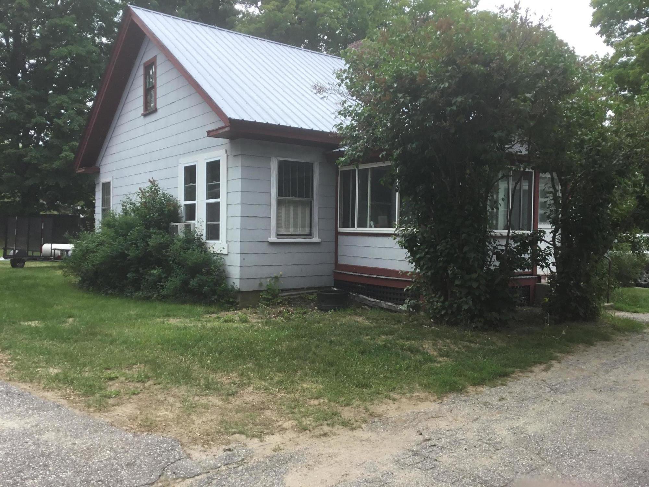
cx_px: 324
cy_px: 244
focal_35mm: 31
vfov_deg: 45.4
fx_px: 581
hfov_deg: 58.4
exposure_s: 1/612
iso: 25
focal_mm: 3.3
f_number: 2.4
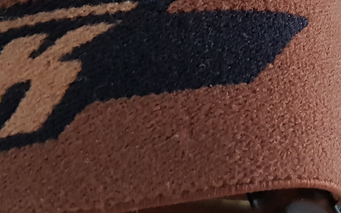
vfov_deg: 16.9
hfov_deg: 25.9
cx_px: 314
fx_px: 716
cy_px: 64
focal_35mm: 77
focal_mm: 4.2
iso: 320
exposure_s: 1/100
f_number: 1.7
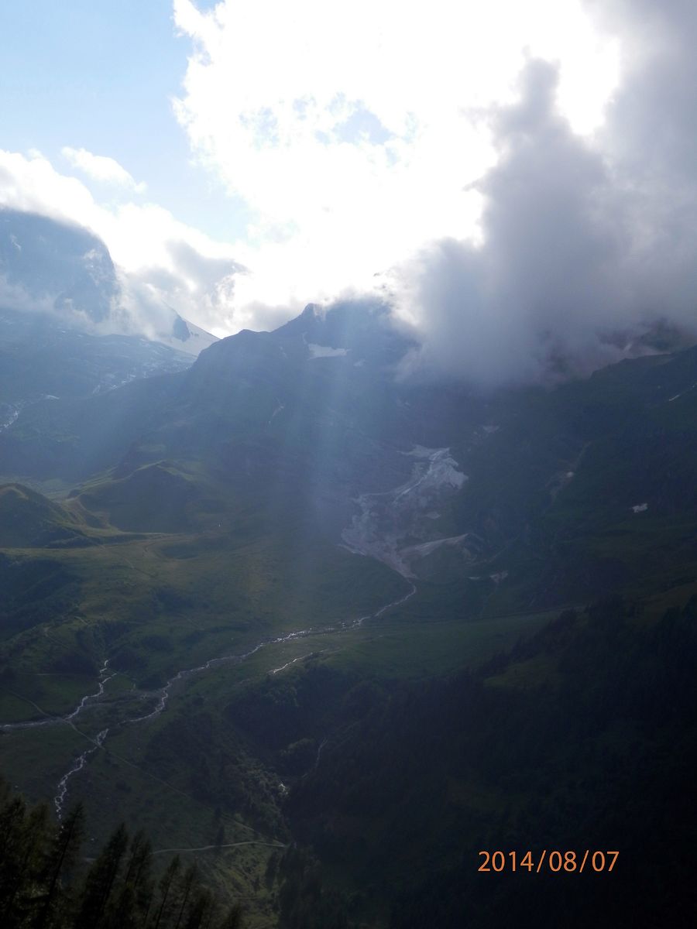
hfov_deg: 32.2
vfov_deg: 42.1
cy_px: 464
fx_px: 1208
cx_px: 348
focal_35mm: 45
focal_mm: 8
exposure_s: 1/200
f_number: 10.8
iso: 80
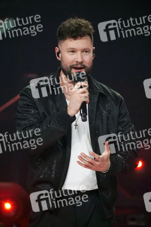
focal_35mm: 600
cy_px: 114
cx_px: 76
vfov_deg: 3.4
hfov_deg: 2.3
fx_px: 3781
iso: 4000
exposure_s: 1/160
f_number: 6.3
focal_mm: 600
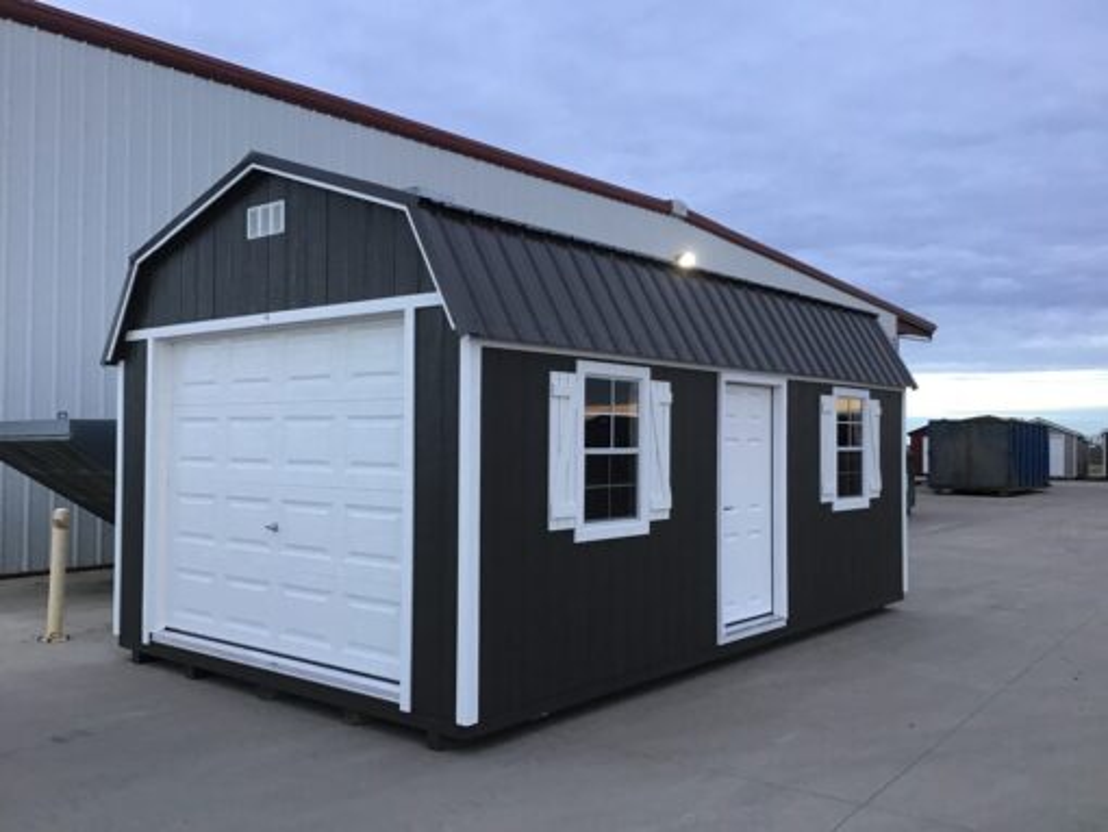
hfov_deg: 58.3
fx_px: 993
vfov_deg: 45.5
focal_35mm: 31
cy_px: 416
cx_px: 554
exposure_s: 1/30
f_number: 2.4
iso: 32
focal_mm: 3.3
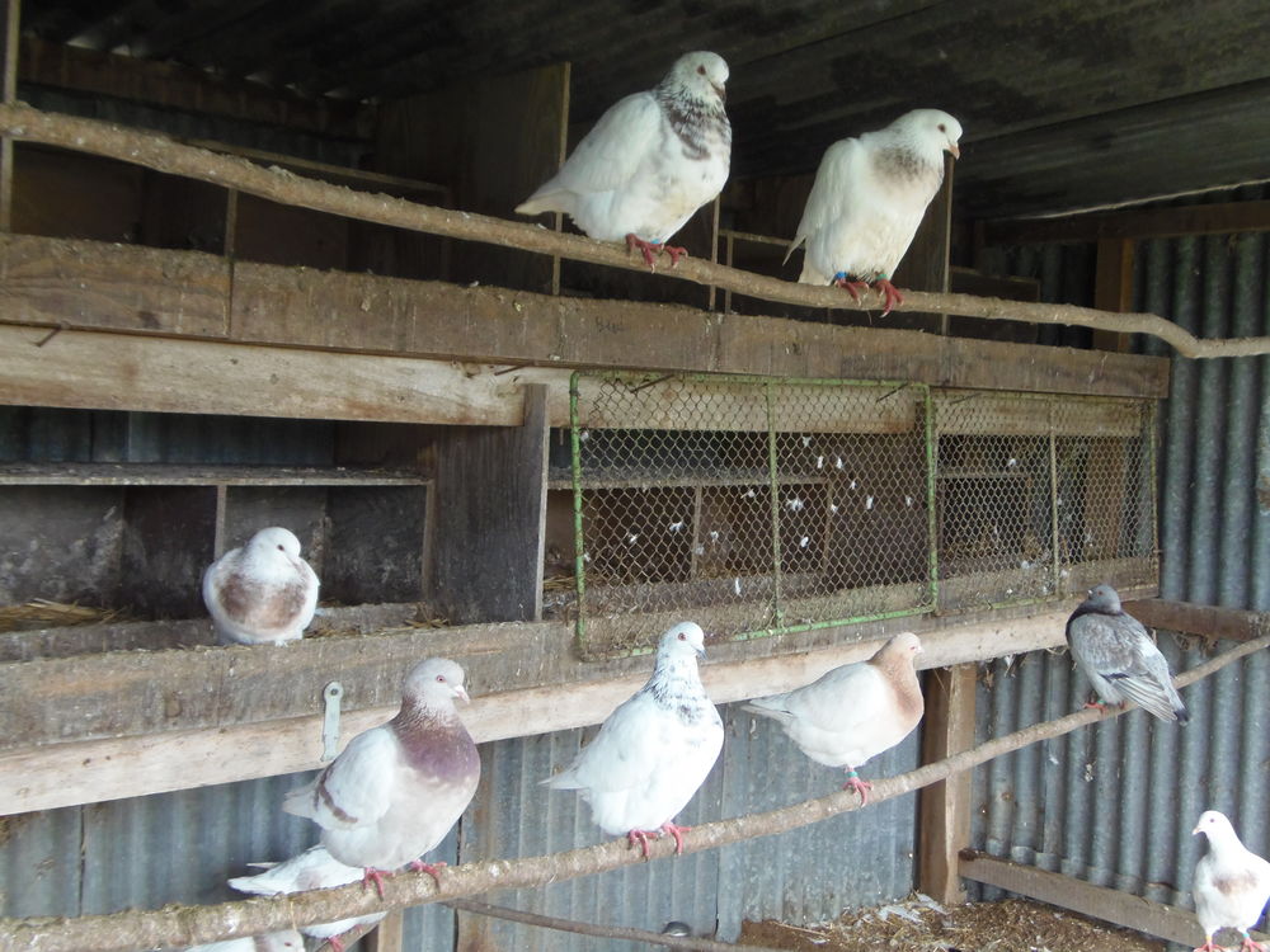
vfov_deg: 40.7
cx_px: 635
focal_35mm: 35
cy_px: 476
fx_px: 1284
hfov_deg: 52.6
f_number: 3.4
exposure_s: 1/30
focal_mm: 6.5
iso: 200
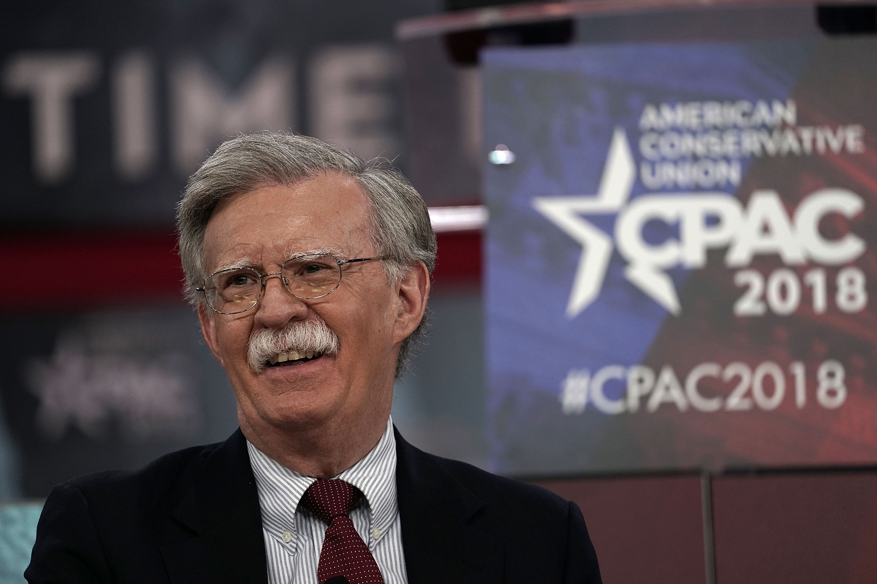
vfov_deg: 3.4
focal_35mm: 400
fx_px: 9744
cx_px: 438
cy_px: 292
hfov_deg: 5.2
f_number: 5.6
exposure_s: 1/640
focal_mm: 400
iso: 1250
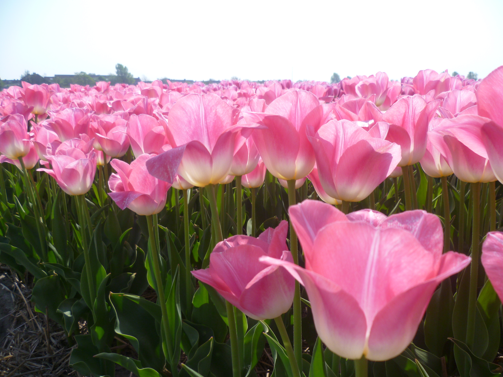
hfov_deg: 63.4
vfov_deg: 49.7
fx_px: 407
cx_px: 252
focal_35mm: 28
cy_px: 188
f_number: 2.8
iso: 80
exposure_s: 1/1000
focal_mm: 5
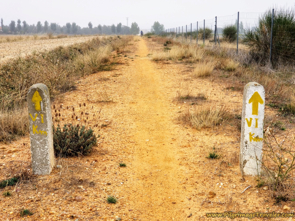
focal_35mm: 52
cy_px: 110
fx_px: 443
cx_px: 148
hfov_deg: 36.8
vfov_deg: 28.0
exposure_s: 1/82
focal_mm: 6
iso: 25
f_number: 2.4
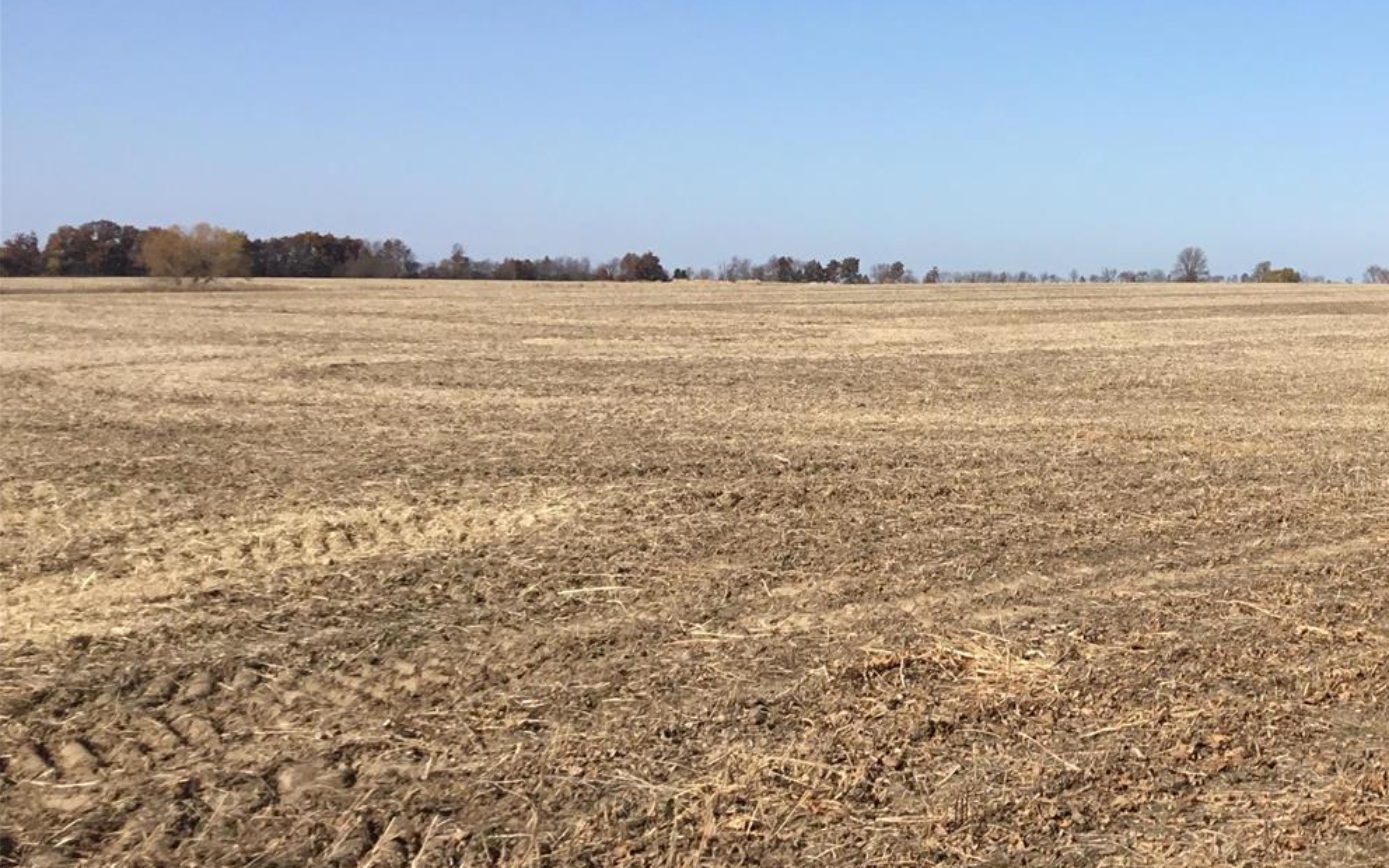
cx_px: 1119
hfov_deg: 36.8
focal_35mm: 53
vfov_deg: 24.4
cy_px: 420
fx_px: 2006
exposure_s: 1/1698
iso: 25
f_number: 2.4
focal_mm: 3.3
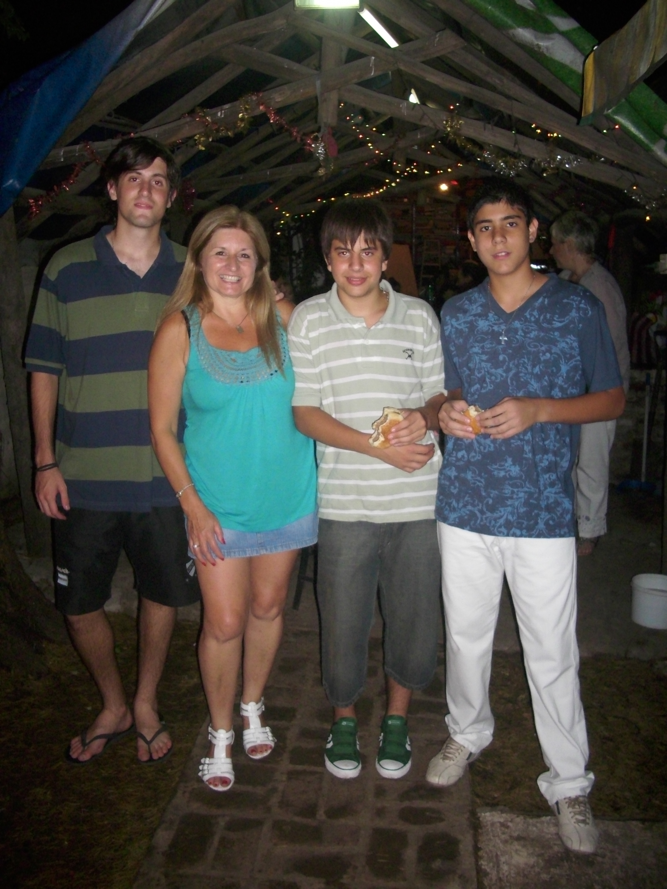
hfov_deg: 45.4
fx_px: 796
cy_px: 444
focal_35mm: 31
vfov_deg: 58.4
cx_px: 334
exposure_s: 1/60
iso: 200
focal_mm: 6.2
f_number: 2.8
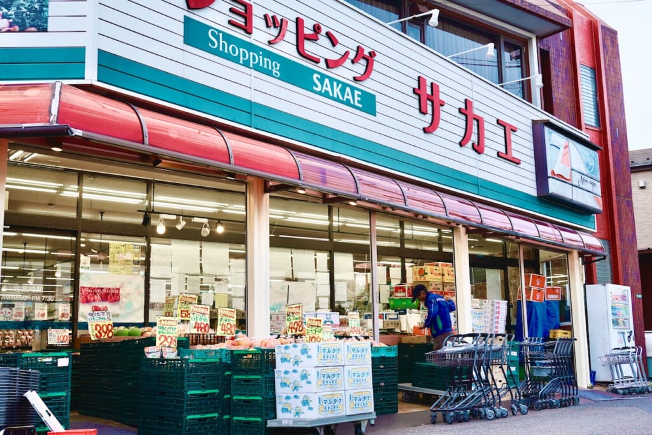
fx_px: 706
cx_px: 326
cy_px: 218
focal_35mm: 39
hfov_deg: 49.6
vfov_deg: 34.2
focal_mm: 26
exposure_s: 1/125
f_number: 5
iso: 100
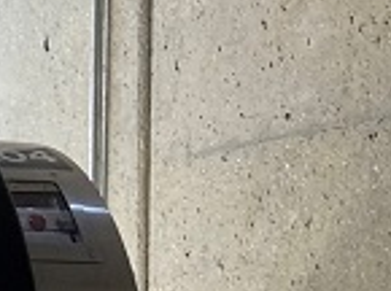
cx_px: -574
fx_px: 1746
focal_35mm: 155
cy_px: 248
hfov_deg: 10.7
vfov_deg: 9.5
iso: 125
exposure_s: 1/60
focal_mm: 3.99
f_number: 1.8
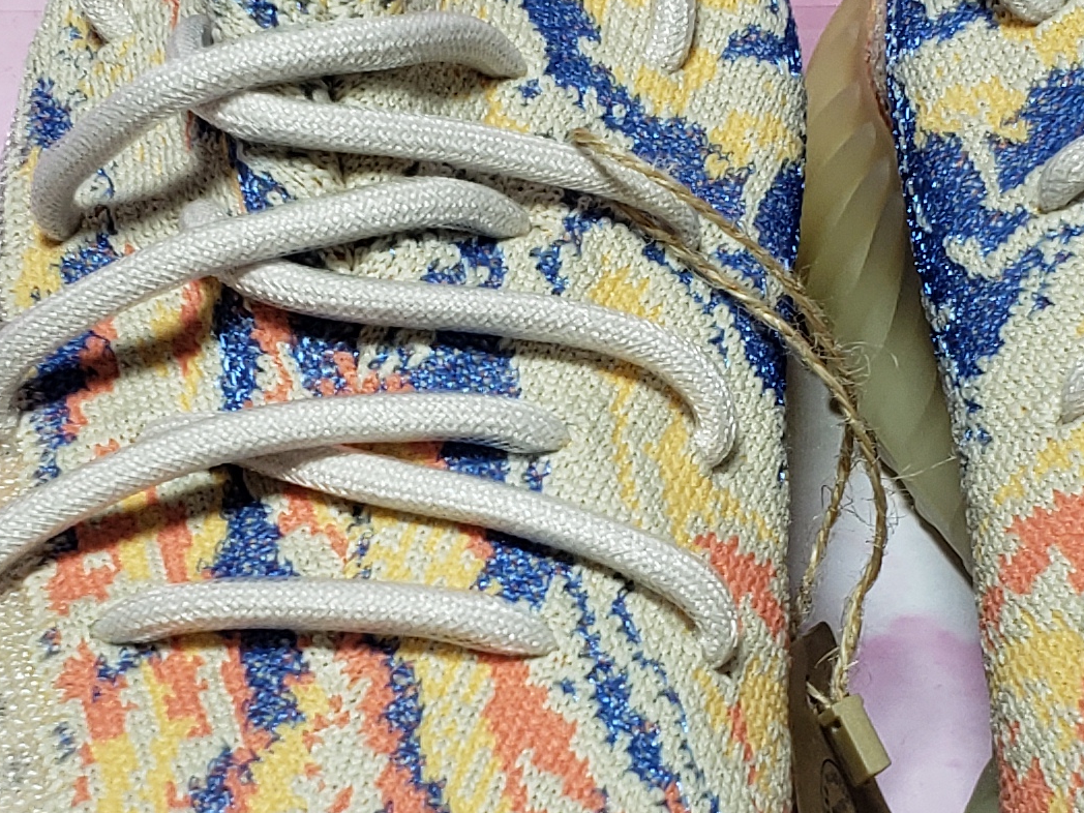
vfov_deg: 14.8
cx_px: 533
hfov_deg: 19.6
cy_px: 540
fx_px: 3131
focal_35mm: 100
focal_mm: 4.3
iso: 50
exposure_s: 1/210
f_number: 2.4
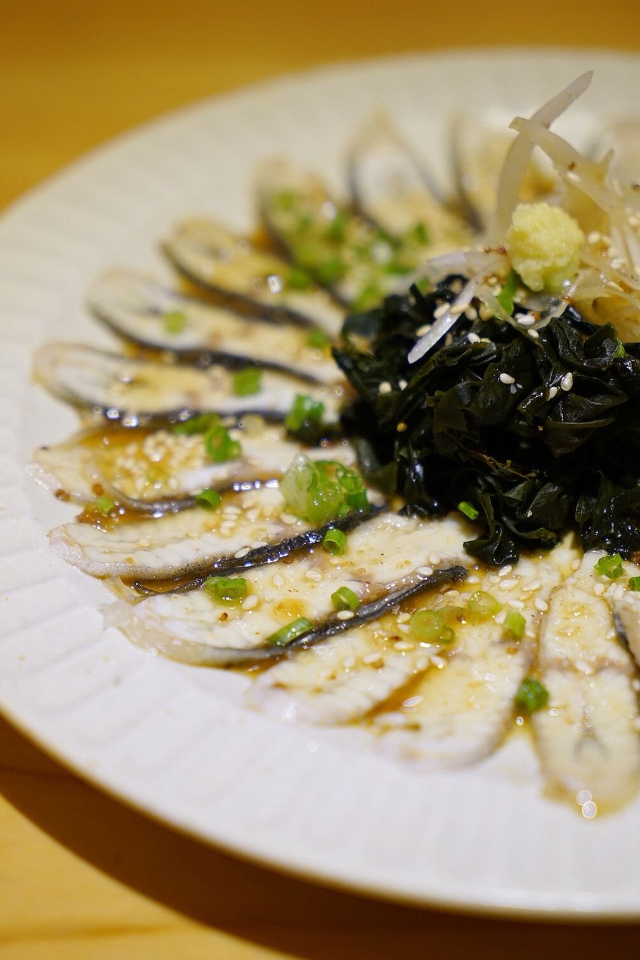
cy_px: 483
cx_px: 320
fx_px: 1894
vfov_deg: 28.5
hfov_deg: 19.2
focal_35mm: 71
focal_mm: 70
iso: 800
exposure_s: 1/80
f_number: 4
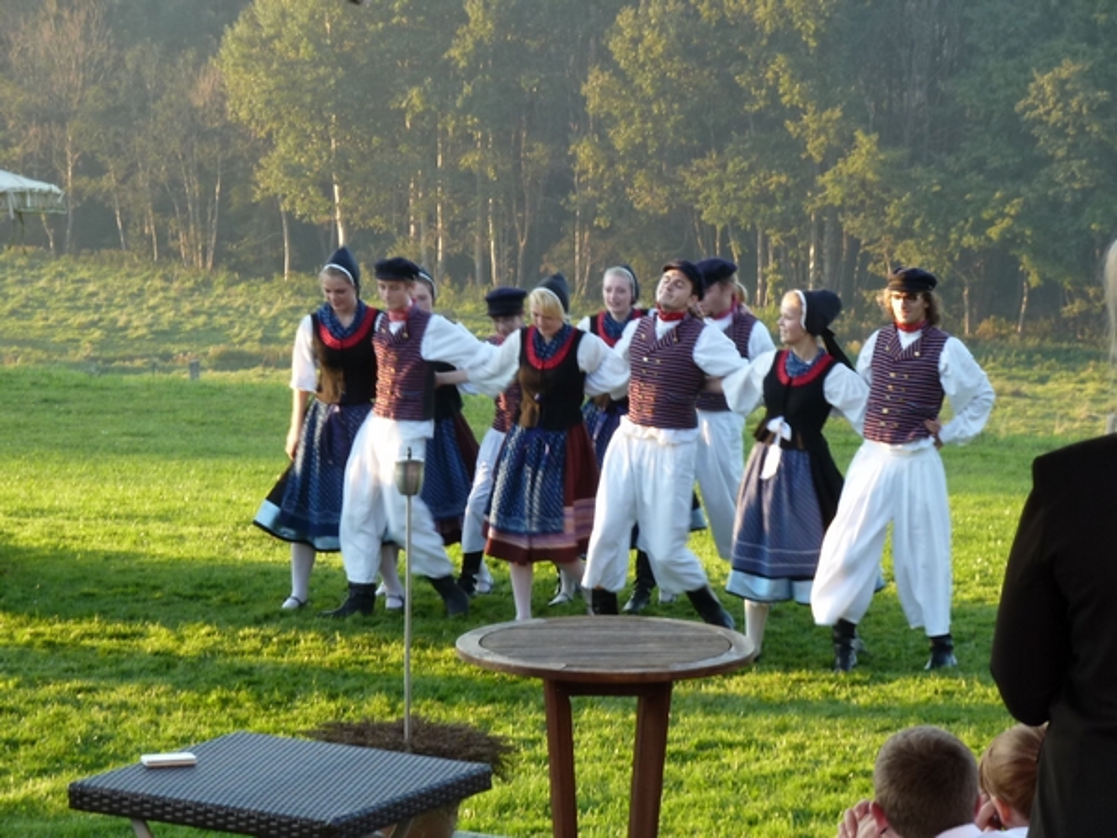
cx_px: 558
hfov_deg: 16.6
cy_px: 419
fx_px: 3840
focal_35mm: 119
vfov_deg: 12.5
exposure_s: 1/50
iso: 125
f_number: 4.4
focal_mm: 19.5
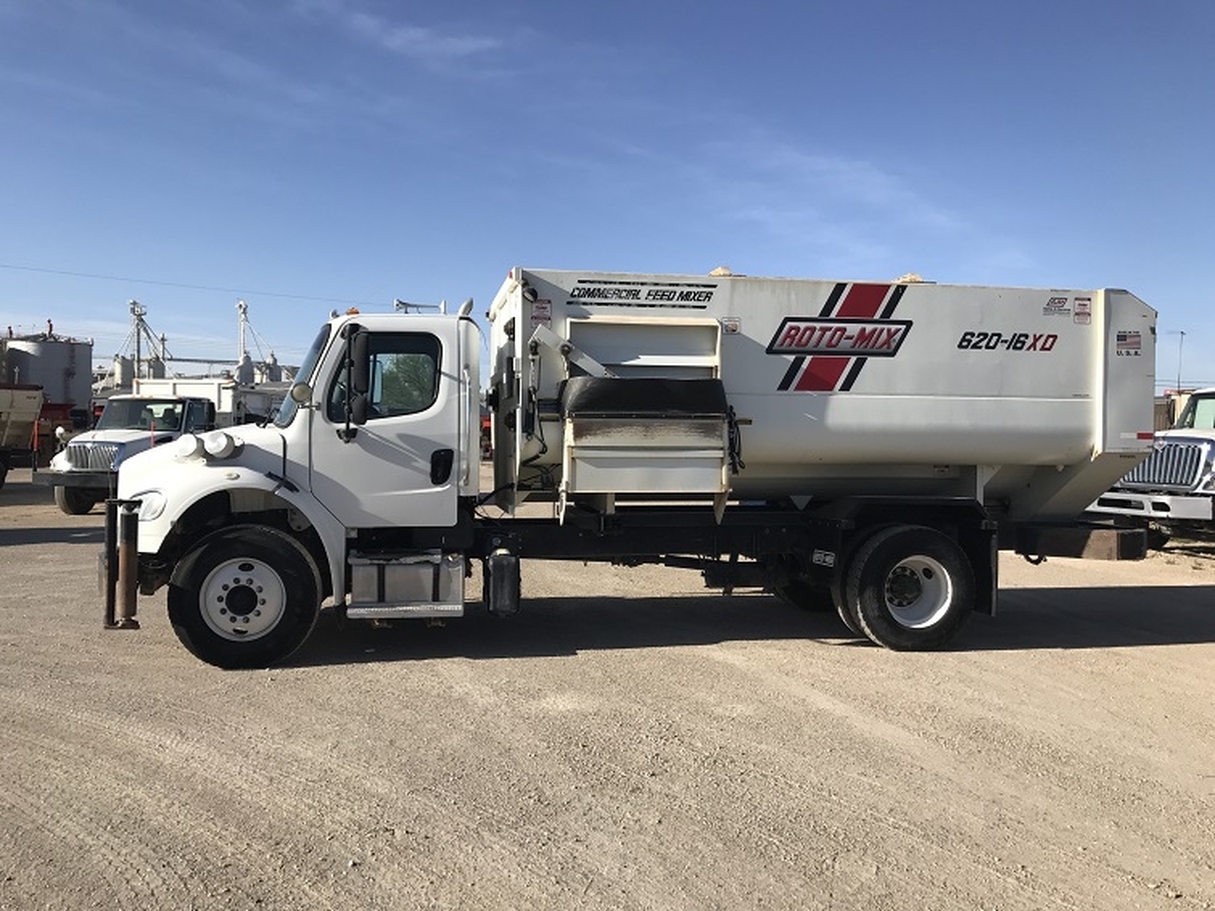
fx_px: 983
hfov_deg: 63.5
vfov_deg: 49.7
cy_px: 456
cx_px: 608
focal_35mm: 28
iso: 20
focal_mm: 3.99
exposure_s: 1/2336
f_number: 1.8
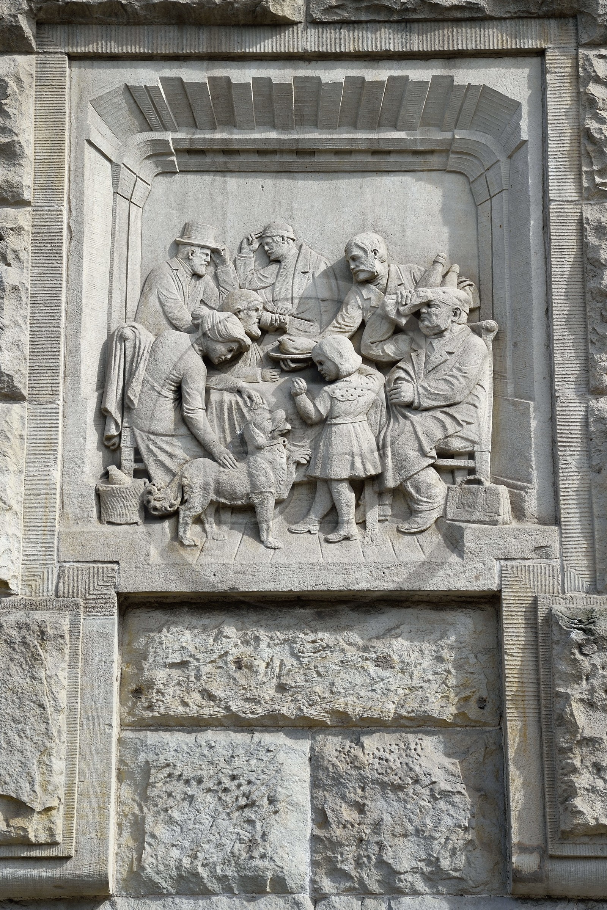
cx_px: 304
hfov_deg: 19.5
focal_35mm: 70
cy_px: 455
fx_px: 1770
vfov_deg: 28.8
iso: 200
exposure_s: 1/250
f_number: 9
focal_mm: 70
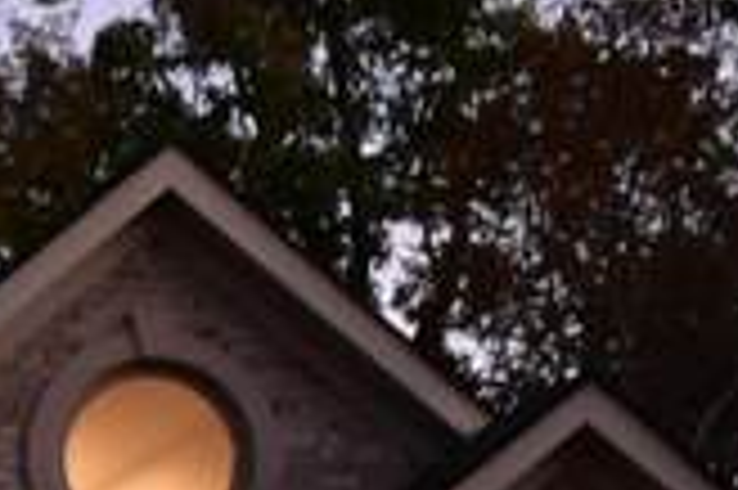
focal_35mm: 270
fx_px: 5528
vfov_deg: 5.0
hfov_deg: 7.2
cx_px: -994
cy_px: 1124
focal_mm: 23
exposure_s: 1/30
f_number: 4
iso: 1100
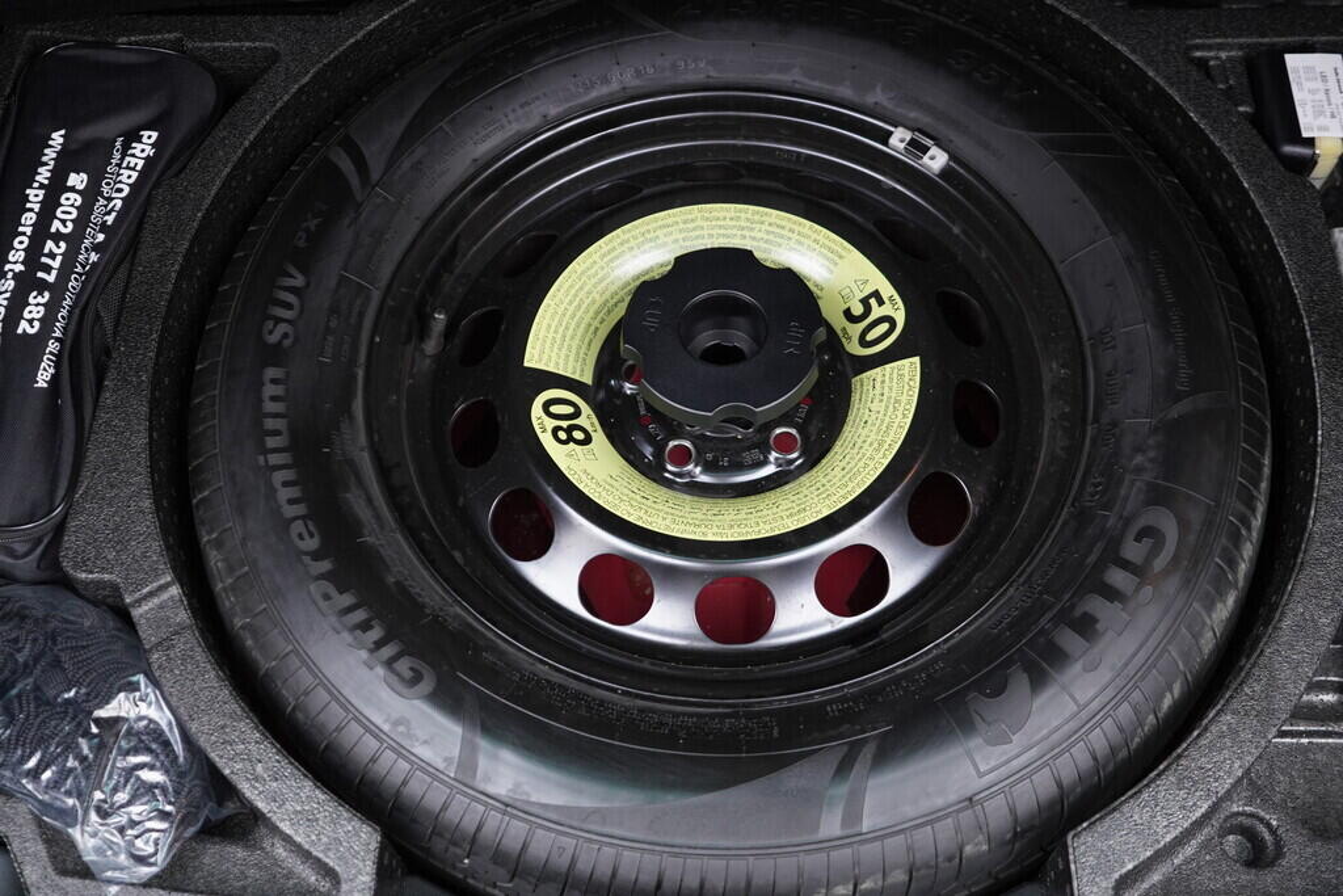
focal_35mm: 36
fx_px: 1343
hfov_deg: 53.1
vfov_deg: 36.9
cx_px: 672
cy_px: 448
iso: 640
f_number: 2.8
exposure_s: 1/40
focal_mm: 24
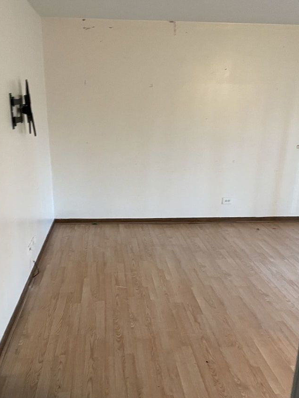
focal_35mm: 33
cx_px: 139
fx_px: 380
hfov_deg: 42.9
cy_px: 236
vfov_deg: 55.0
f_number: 1.6
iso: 500
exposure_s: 1/40
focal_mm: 4.2
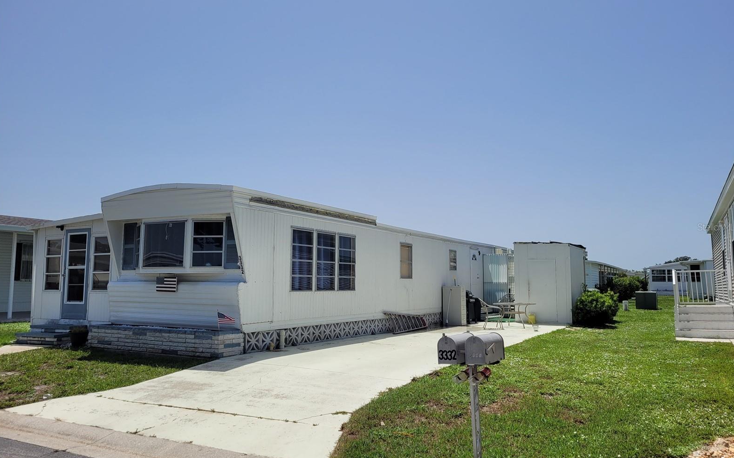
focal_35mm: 28
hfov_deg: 66.5
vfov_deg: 44.5
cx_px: 369
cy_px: 227
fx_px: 560
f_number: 1.8
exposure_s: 1/4579
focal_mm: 5.4
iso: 40
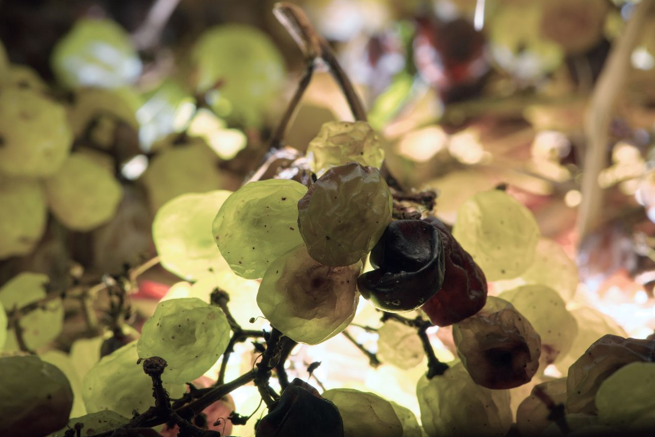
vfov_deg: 12.9
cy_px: 219
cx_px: 329
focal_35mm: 106
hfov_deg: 19.3
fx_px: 1929
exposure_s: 1/250
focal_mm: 105
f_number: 16
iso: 400
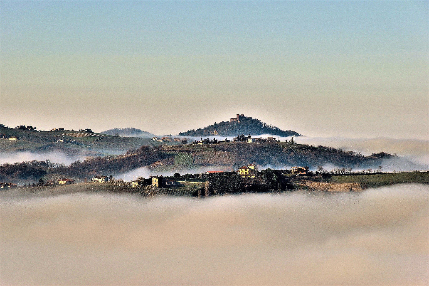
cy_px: 143
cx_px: 214
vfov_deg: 6.5
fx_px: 2502
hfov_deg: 9.8
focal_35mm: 210
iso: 280
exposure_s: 1/500
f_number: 11
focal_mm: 140
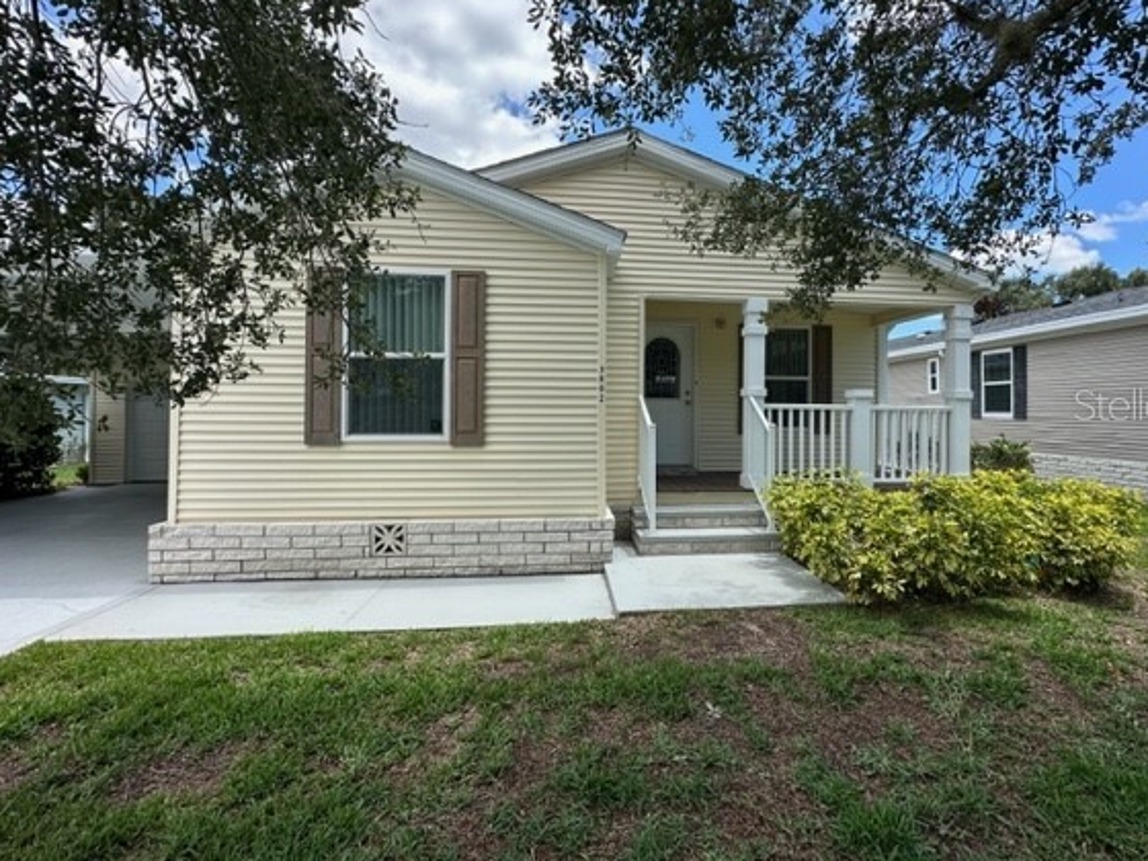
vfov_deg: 78.0
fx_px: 531
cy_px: 404
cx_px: 611
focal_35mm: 16
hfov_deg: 94.4
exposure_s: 1/955
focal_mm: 2.22
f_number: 2.2
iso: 40
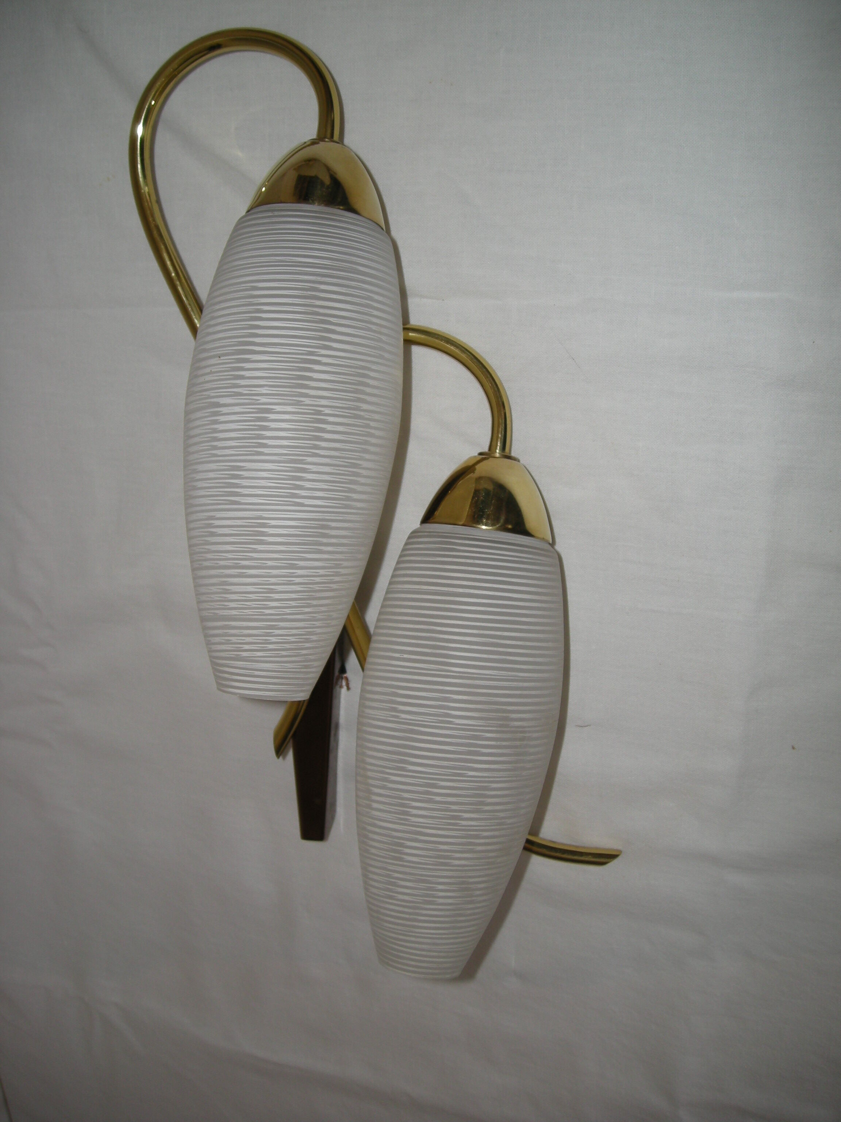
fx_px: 1134
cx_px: 420
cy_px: 561
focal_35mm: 35
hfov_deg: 40.7
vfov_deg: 52.6
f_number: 2.8
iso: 50
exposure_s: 1/33
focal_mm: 5.7
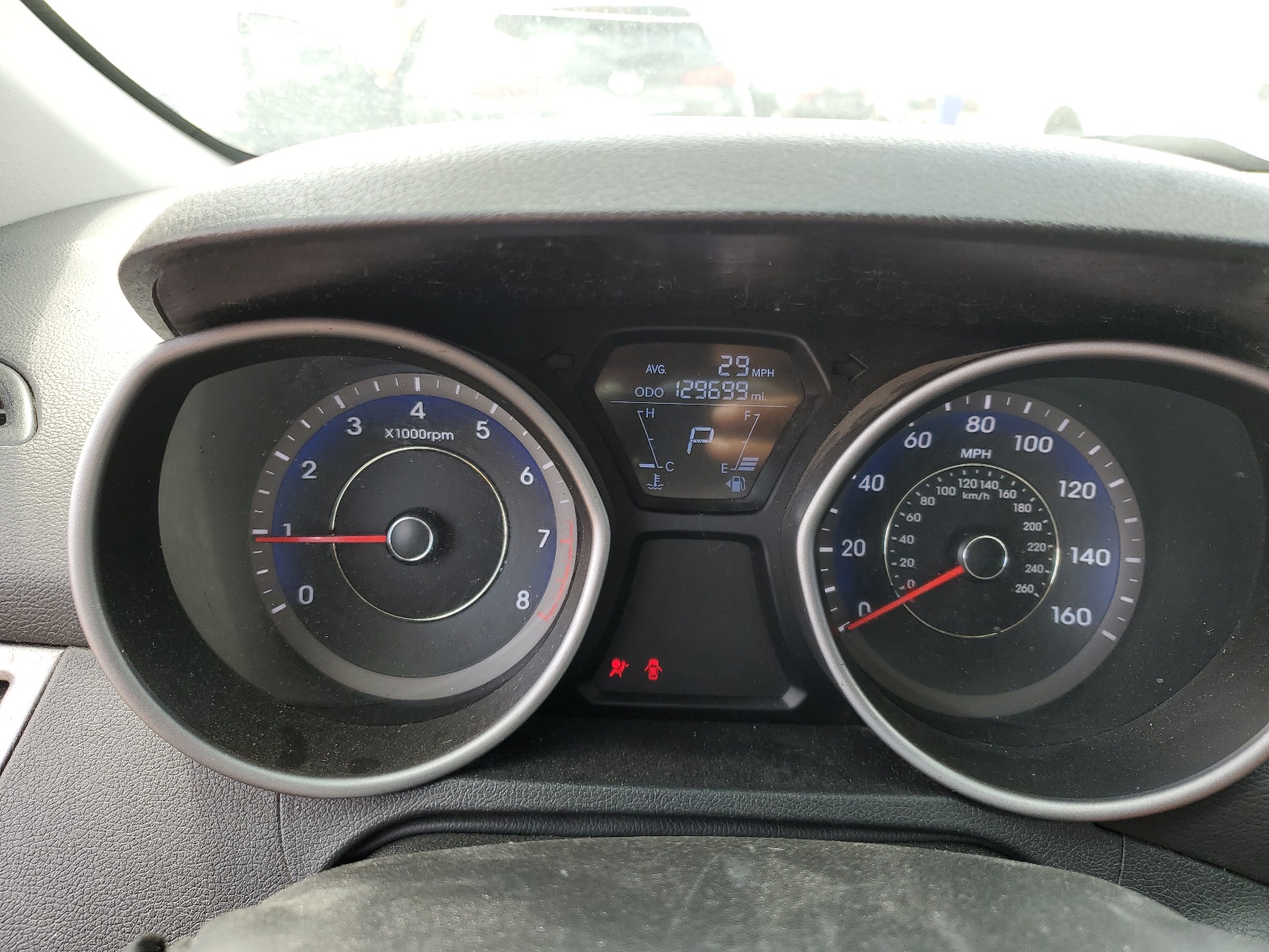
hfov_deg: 67.3
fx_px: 953
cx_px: 634
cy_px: 476
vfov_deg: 53.1
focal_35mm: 26
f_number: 1.5
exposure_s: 1/196
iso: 50
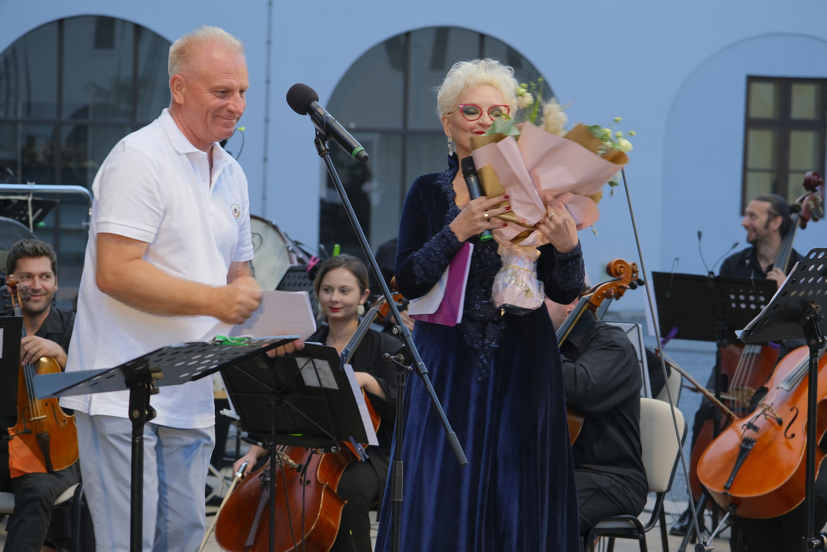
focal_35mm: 120
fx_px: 2757
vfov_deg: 11.4
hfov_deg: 17.1
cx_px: 414
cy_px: 276
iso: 320
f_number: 4.5
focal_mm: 80
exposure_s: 1/75
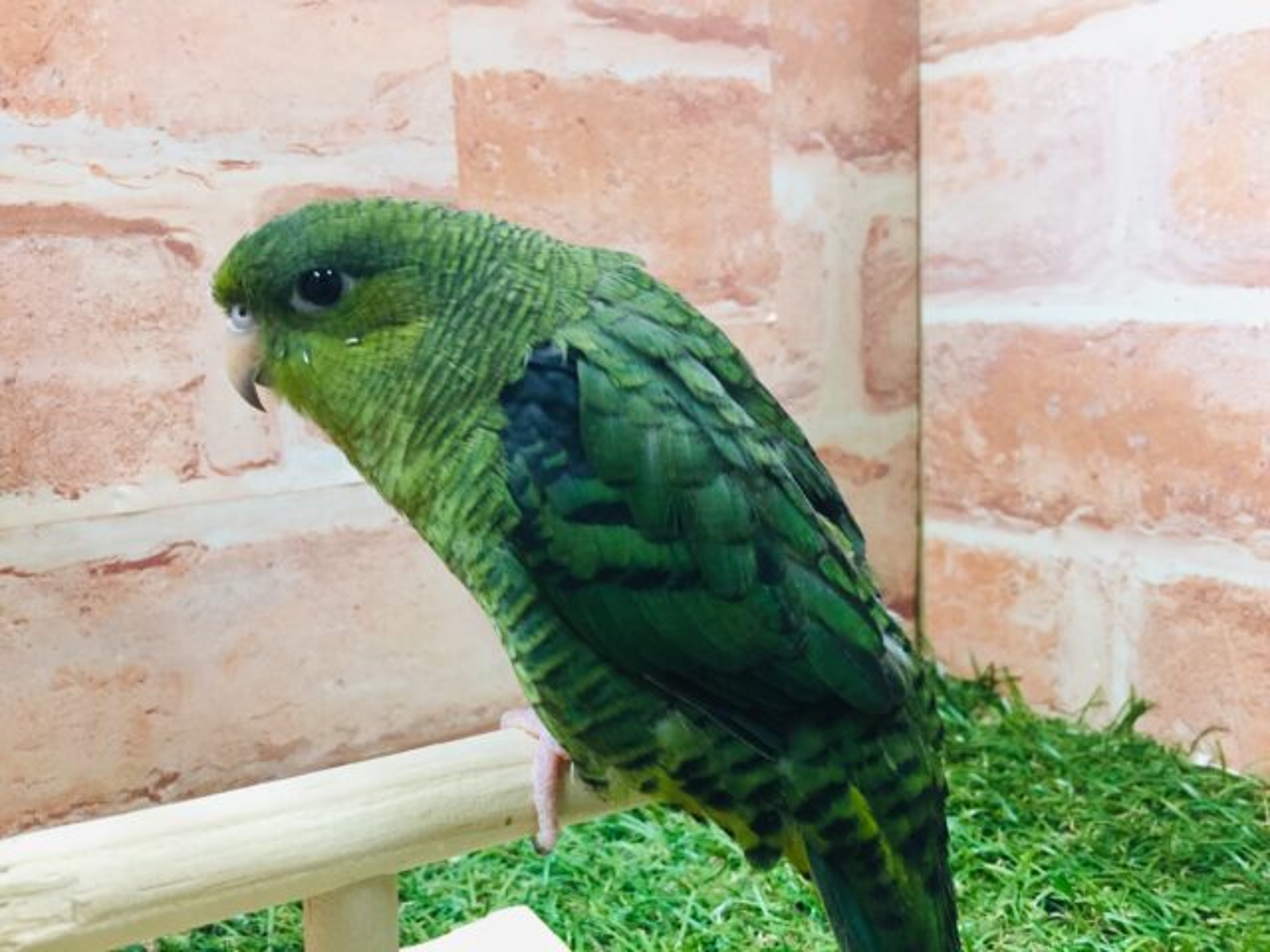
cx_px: 635
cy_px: 476
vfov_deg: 48.2
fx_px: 1064
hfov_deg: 61.7
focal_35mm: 29
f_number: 2.2
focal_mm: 4.15
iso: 125
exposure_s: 1/30
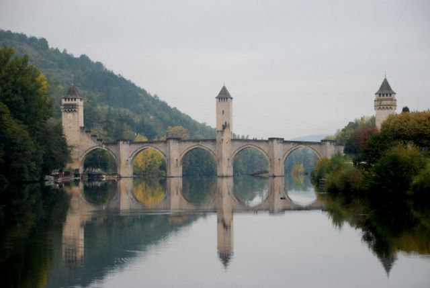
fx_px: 1346
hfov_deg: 18.2
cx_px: 215
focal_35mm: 112
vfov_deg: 12.2
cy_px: 144
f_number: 5.3
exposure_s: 1/640
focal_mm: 75
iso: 800
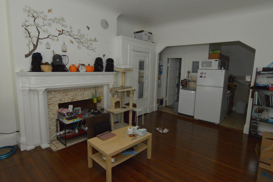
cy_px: 91
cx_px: 136
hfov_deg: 90.1
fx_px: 136
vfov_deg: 67.3
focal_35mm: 18
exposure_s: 1/60
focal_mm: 12
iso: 3200
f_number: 10
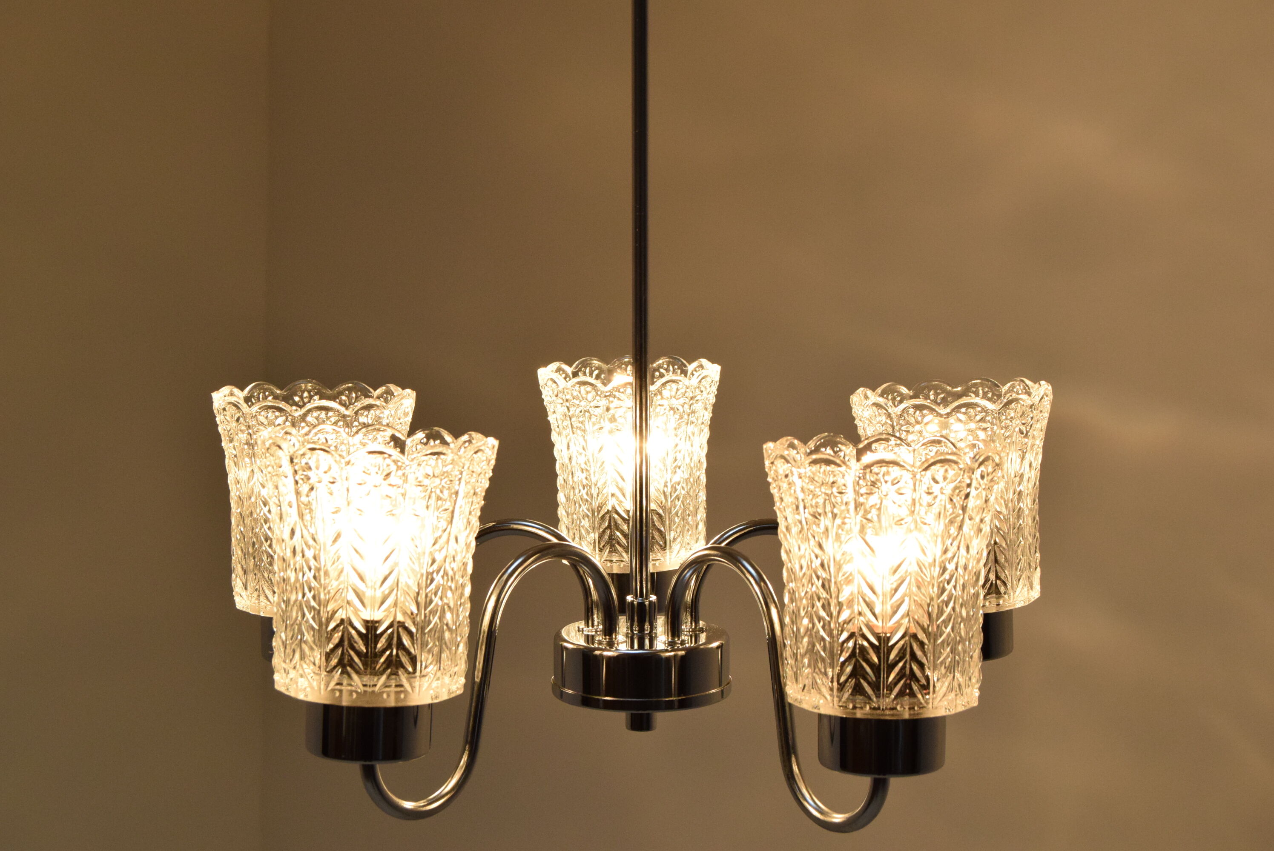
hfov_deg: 33.4
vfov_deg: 22.7
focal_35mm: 60
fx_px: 2125
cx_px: 637
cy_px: 426
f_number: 8
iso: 1600
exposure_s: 1/250
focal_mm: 40
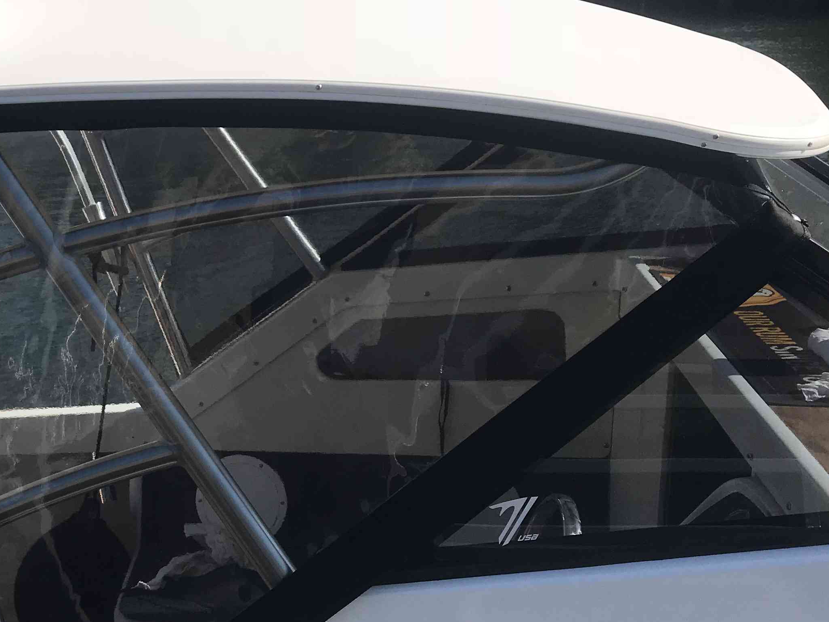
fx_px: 1317
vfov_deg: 26.5
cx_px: 136
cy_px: 352
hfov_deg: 33.7
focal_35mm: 55
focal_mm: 3.99
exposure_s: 1/2398
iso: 20
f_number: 1.8
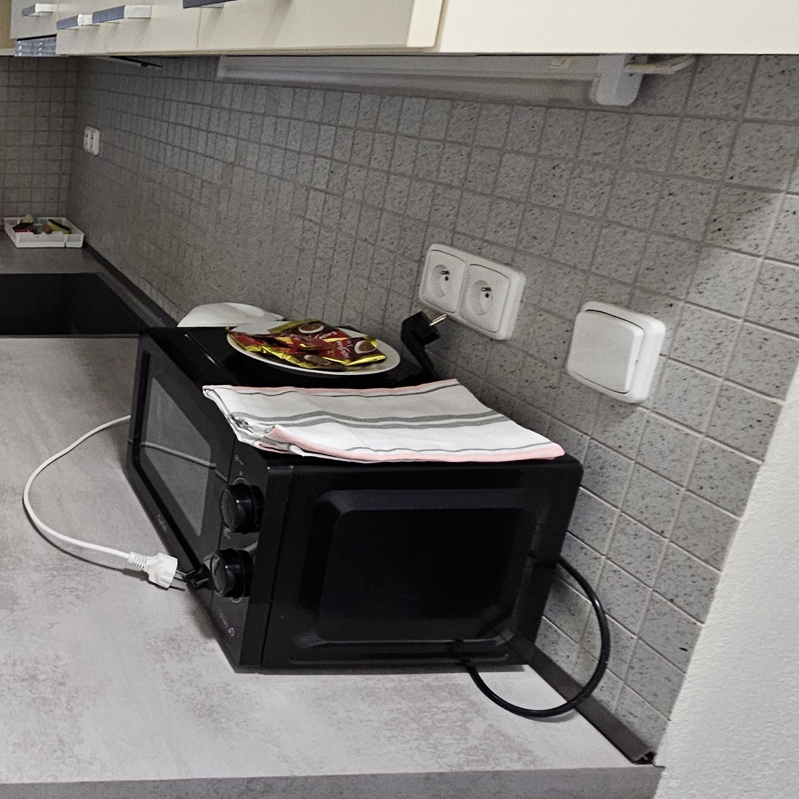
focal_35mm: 29
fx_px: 757
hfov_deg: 42.6
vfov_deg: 55.2
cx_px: -94
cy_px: 321
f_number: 2.2
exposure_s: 1/30
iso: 320
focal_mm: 2.2
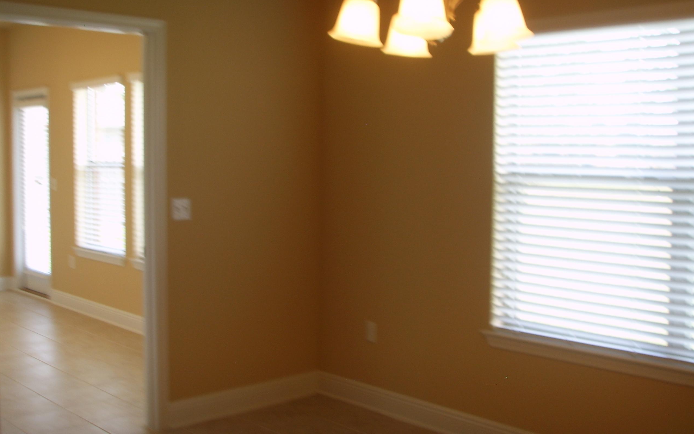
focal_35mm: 42
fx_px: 794
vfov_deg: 30.5
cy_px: 206
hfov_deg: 47.2
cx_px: 350
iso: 63
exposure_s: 1/20
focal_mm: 6.6
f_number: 3.5
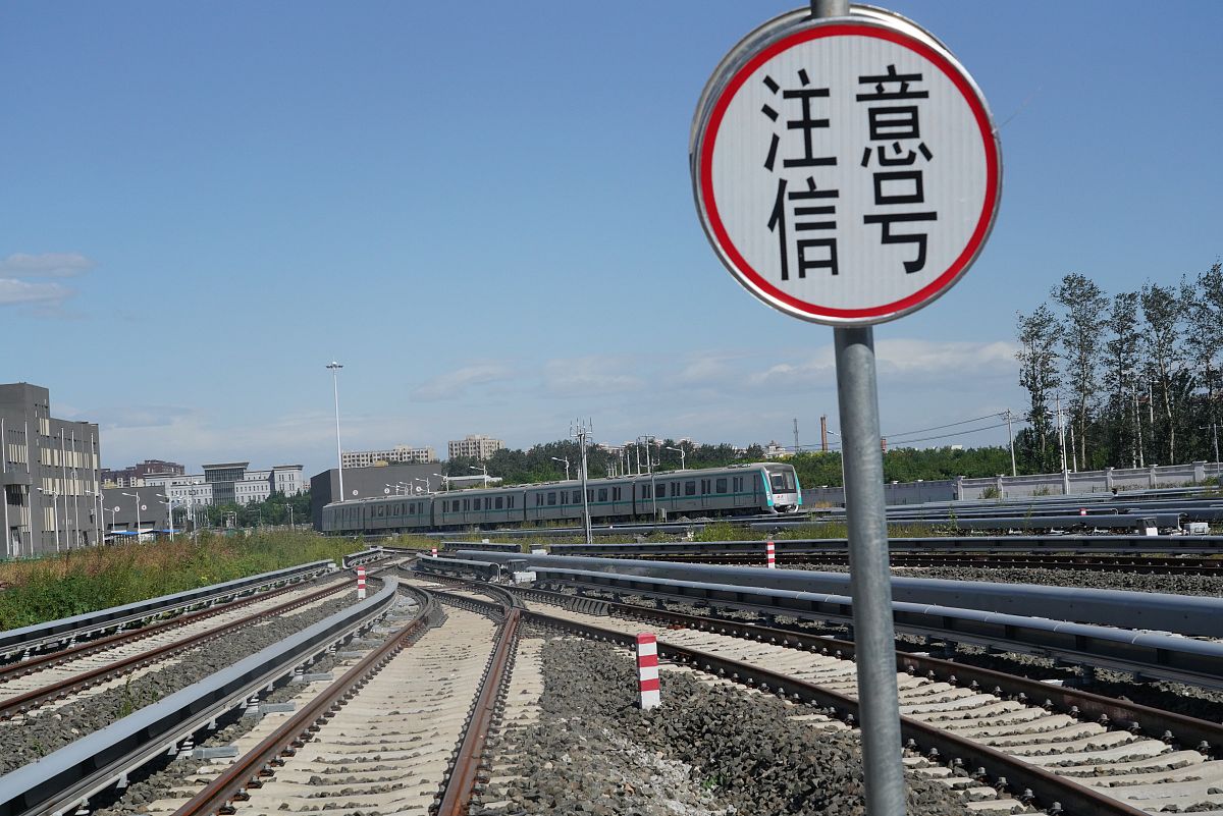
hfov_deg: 28.4
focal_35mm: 71
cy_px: 408
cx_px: 612
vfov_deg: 19.2
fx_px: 2413
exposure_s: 1/2500
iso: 2000
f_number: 14
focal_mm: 71
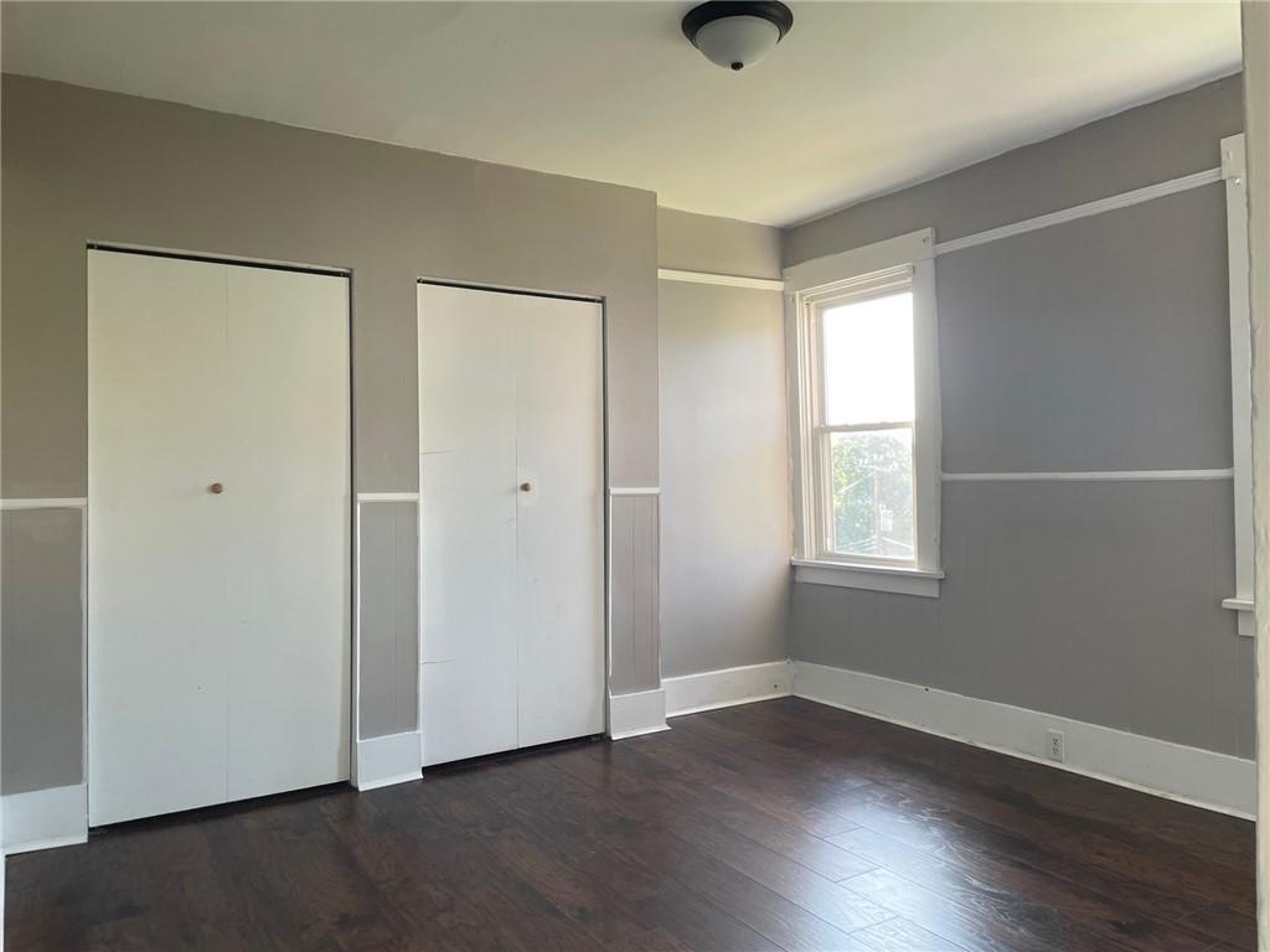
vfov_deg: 53.1
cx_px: 635
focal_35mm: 26
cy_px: 476
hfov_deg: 67.3
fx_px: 954
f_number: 1.6
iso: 80
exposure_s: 1/121
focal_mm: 4.2
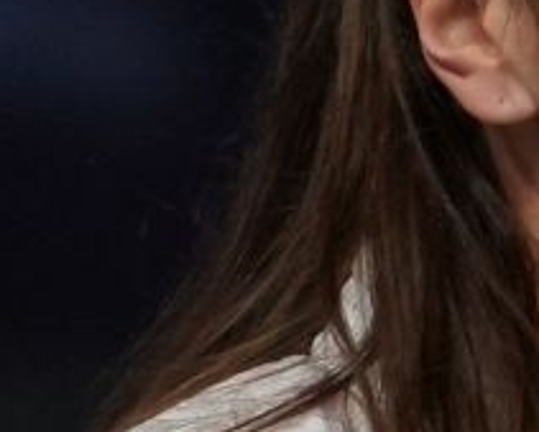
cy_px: 169
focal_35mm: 1446
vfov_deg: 1.1
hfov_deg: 1.3
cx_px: 289
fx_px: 23078
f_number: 2.8
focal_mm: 121
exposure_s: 1/1000
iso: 1600
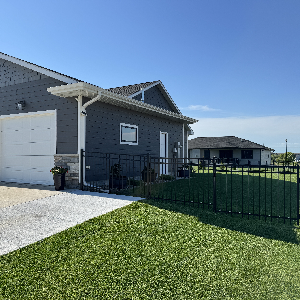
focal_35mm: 29
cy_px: 152
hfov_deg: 54.7
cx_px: 106
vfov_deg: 55.6
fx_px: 284
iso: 80
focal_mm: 6.76
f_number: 1.78
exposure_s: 1/4950
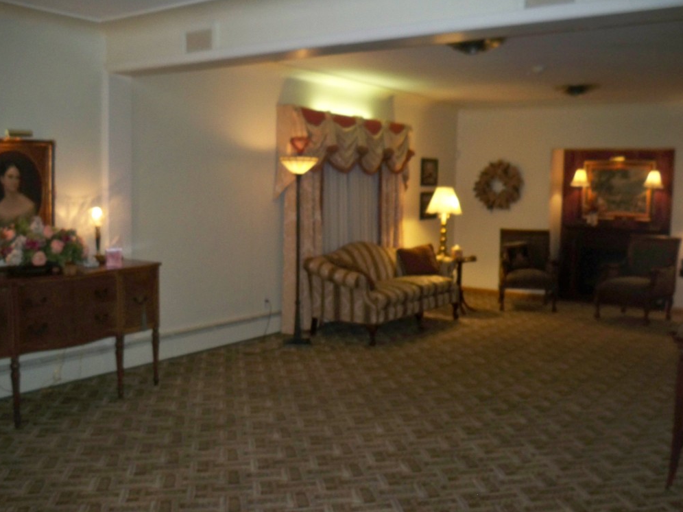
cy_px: 260
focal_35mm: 36
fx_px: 710
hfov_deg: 51.3
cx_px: 333
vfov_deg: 39.7
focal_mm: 6.3
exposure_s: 1/60
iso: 200
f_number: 3.1
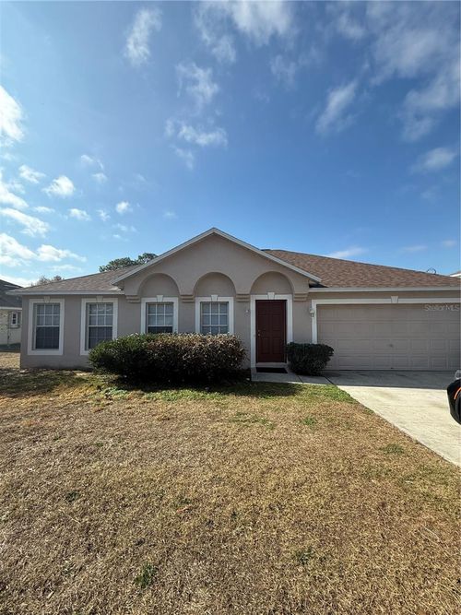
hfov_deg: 85.7
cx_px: 230
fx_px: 249
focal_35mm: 14
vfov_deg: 102.1
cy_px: 308
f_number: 2.2
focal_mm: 2.22
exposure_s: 1/1656
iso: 50
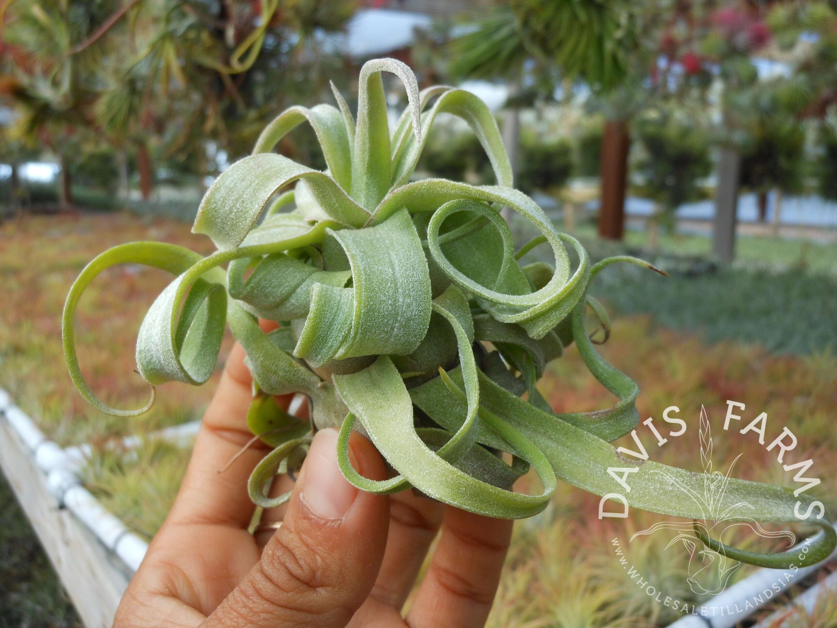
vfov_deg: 42.9
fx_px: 798
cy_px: 314
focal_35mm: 33
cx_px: 418
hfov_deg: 55.4
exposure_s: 1/125
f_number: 4
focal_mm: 5.9
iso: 80
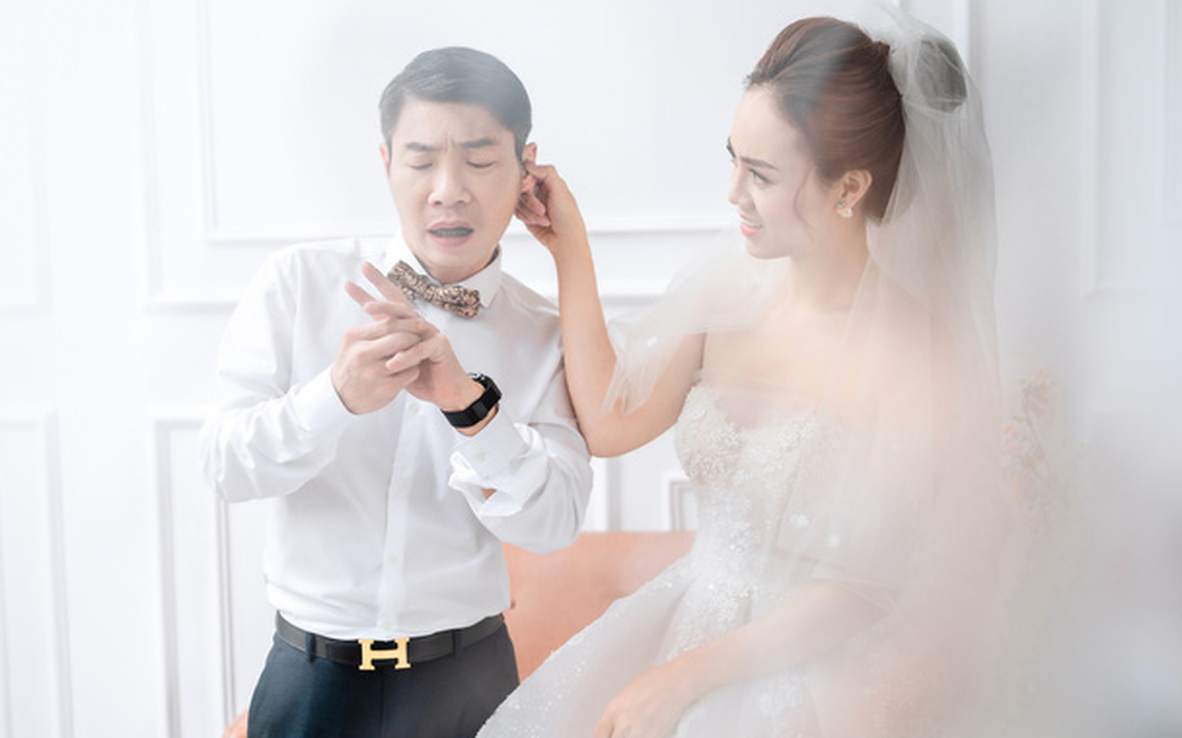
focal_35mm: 52
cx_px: 600
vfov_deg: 24.9
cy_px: 382
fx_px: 1675
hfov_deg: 38.9
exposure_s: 1/125
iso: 800
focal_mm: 50
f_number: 3.2
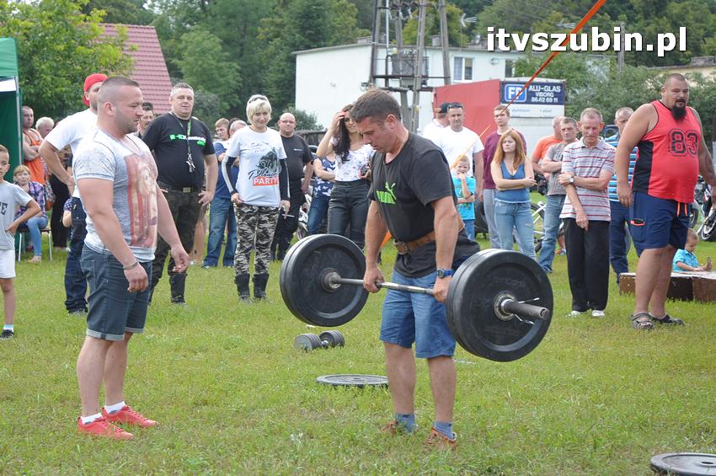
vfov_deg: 16.5
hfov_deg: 24.6
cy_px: 238
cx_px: 358
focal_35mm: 82
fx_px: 1639
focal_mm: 55
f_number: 6.3
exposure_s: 1/160
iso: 400
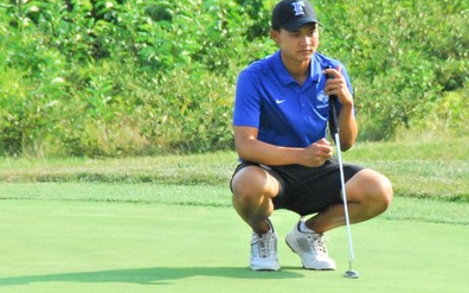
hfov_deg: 6.0
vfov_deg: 3.8
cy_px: 143
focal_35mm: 348
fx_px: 4446
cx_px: 213
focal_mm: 200
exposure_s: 1/400
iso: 800
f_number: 10
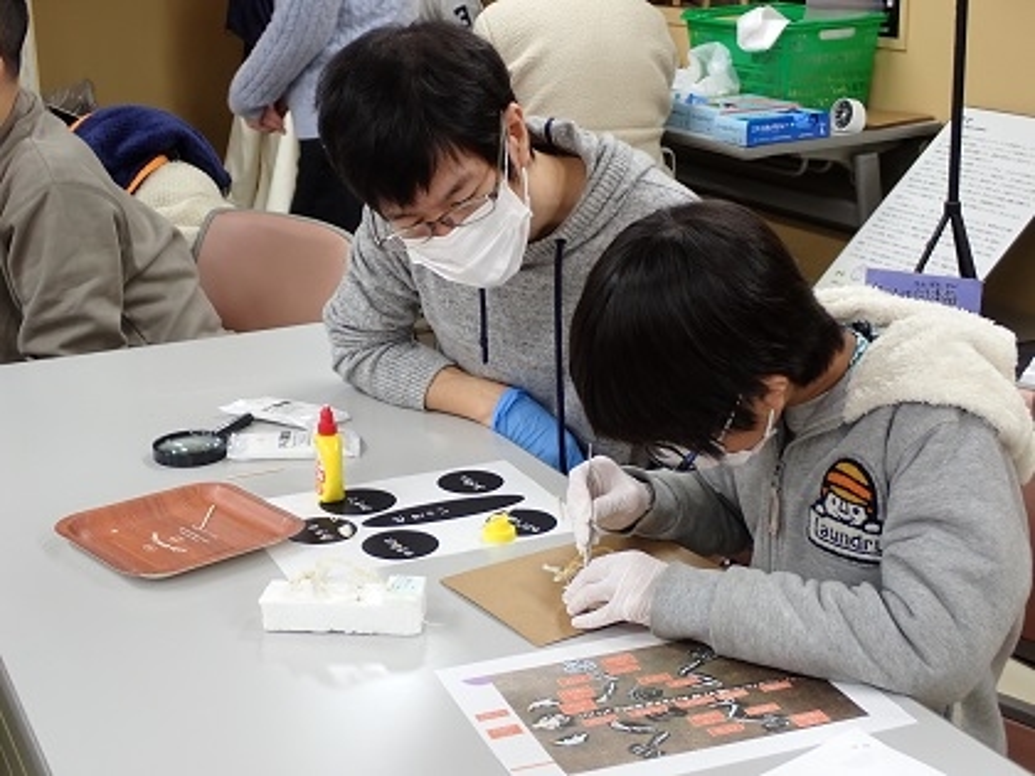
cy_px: 388
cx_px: 518
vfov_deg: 27.0
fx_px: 1615
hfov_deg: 35.5
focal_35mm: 54
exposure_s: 1/60
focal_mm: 9.65
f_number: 3.3
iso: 200
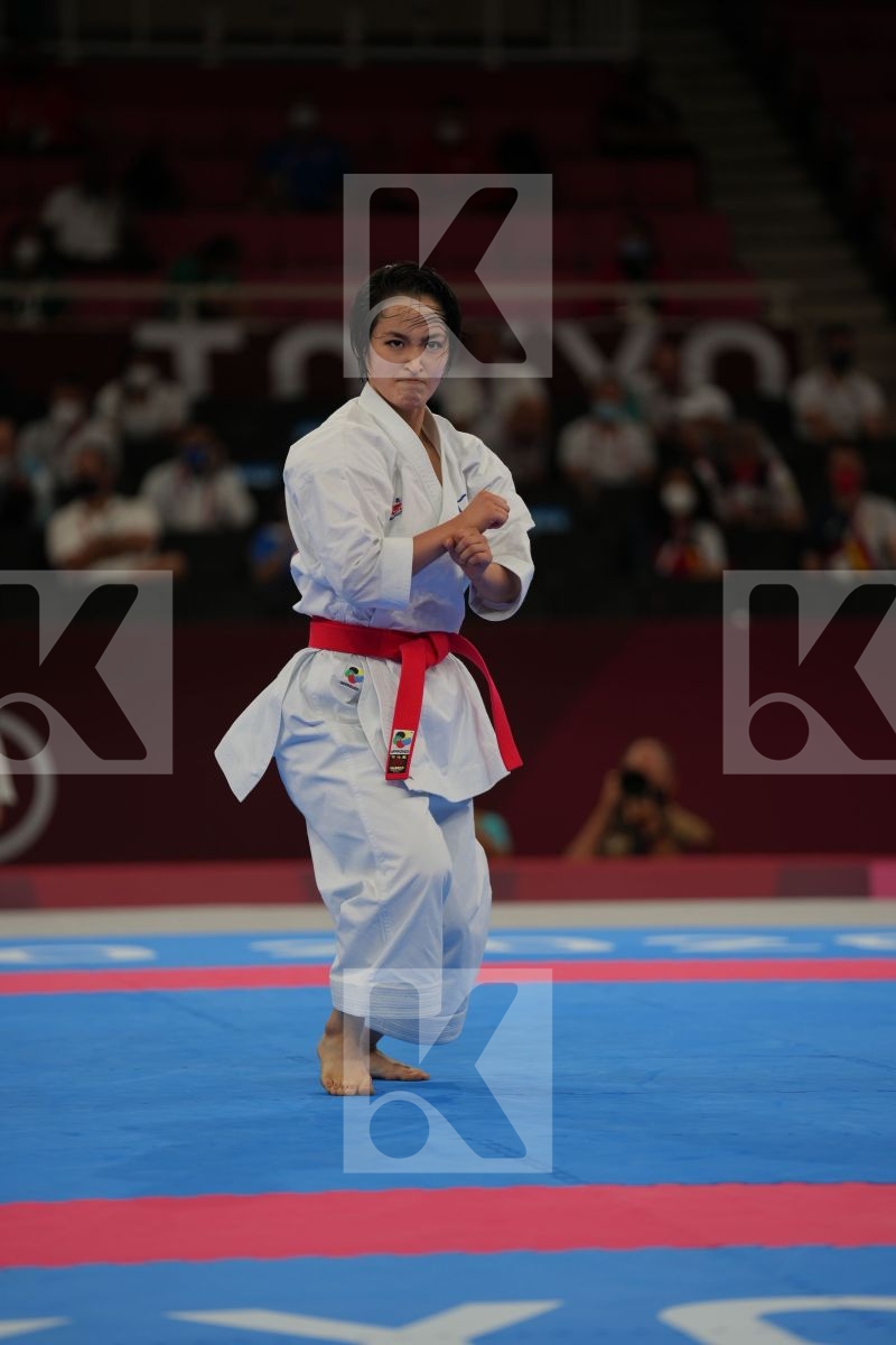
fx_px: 6757
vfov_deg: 11.4
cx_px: 448
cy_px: 672
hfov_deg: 7.6
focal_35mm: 181
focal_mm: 181
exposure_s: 1/500
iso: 160
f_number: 2.8
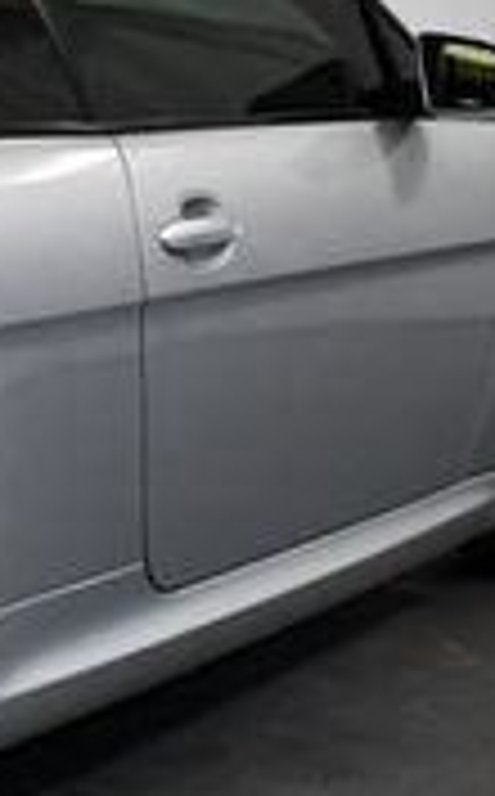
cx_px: -536
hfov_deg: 9.1
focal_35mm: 133
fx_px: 2882
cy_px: 333
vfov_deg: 15.7
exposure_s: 1/200
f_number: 3.5
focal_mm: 18
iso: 800
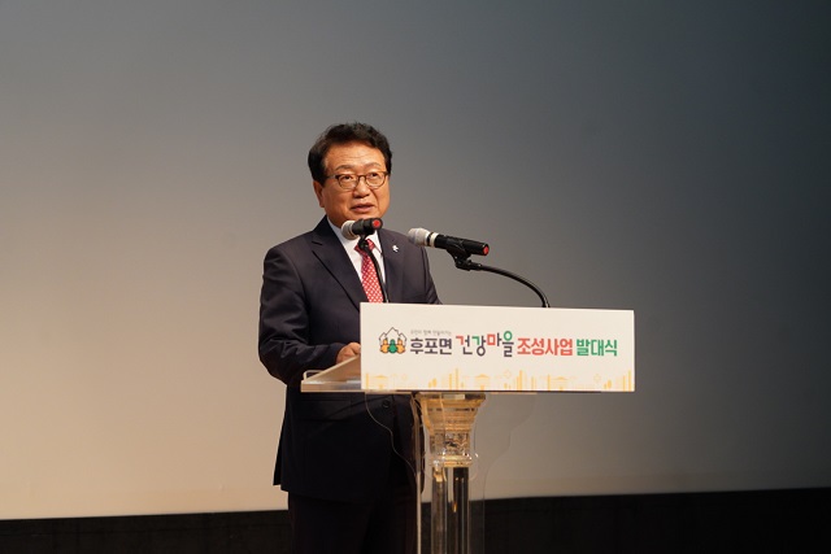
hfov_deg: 19.5
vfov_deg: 13.0
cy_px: 277
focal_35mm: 105
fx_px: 2424
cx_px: 416
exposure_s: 1/160
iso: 1600
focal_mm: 105
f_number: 4
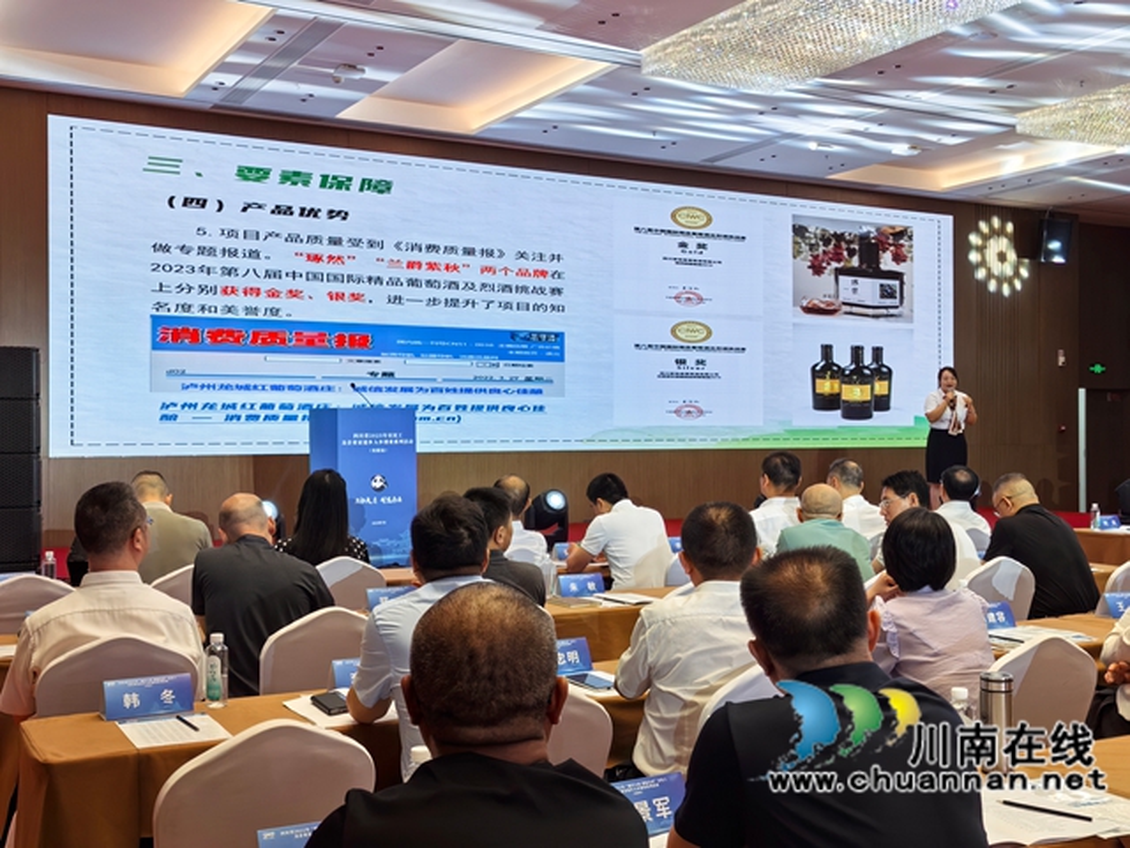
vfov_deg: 36.8
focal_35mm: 39
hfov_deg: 47.9
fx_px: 1273
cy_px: 424
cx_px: 565
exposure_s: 1/128
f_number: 1.9
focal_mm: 5.52
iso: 50
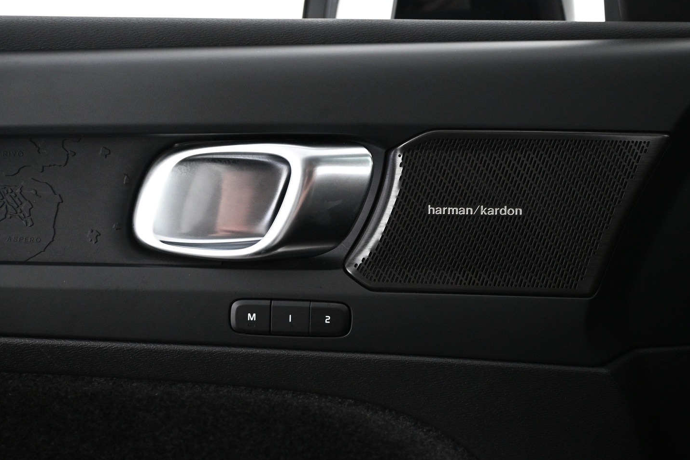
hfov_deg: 55.6
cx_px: 391
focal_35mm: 34
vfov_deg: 38.8
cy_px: 201
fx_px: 652
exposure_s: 1/30
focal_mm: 20
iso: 1800
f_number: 3.8
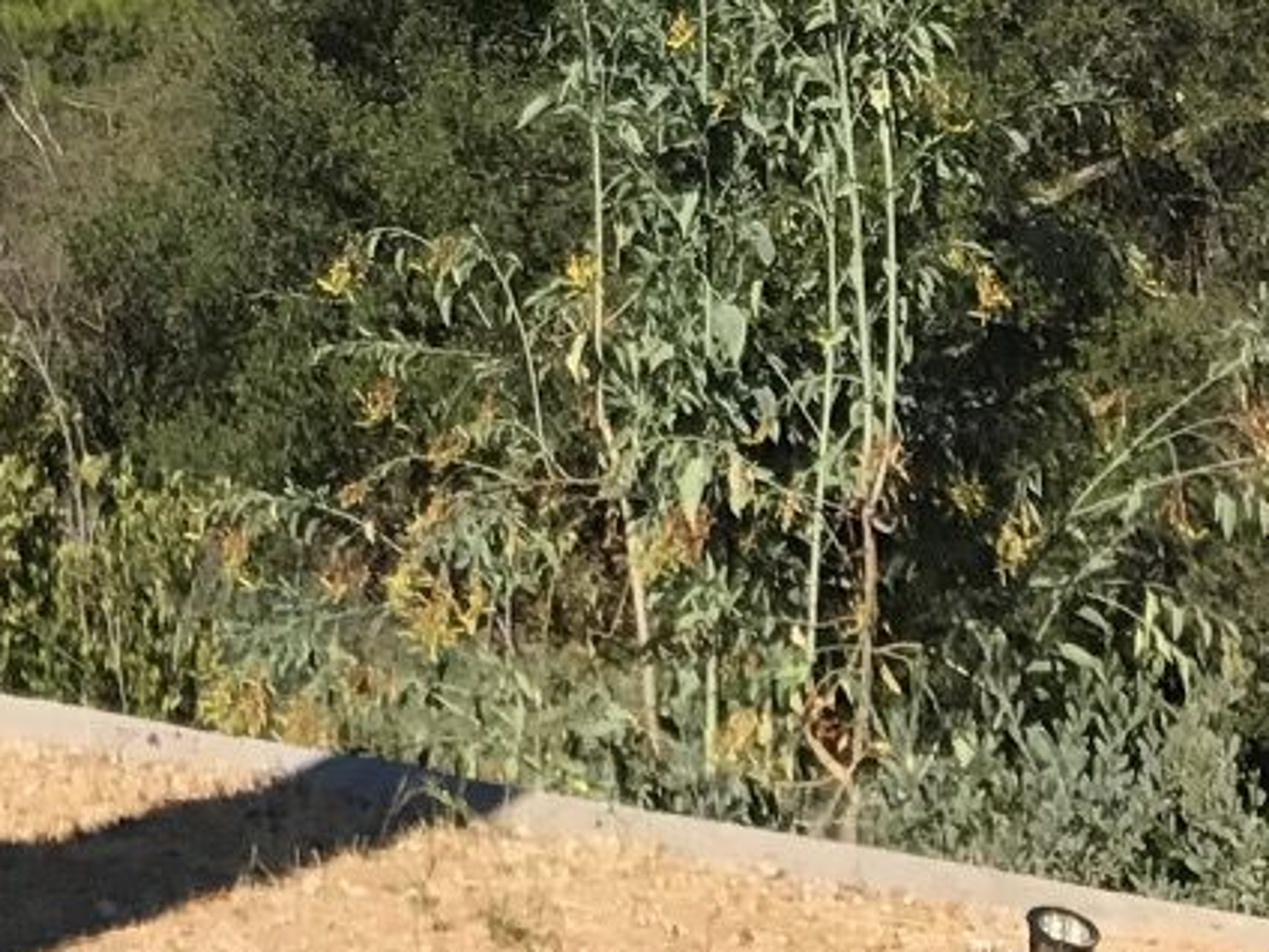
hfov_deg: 14.7
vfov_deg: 10.0
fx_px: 4876
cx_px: 186
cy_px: -1194
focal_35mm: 133
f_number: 1.8
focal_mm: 3.99
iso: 20
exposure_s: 1/2398
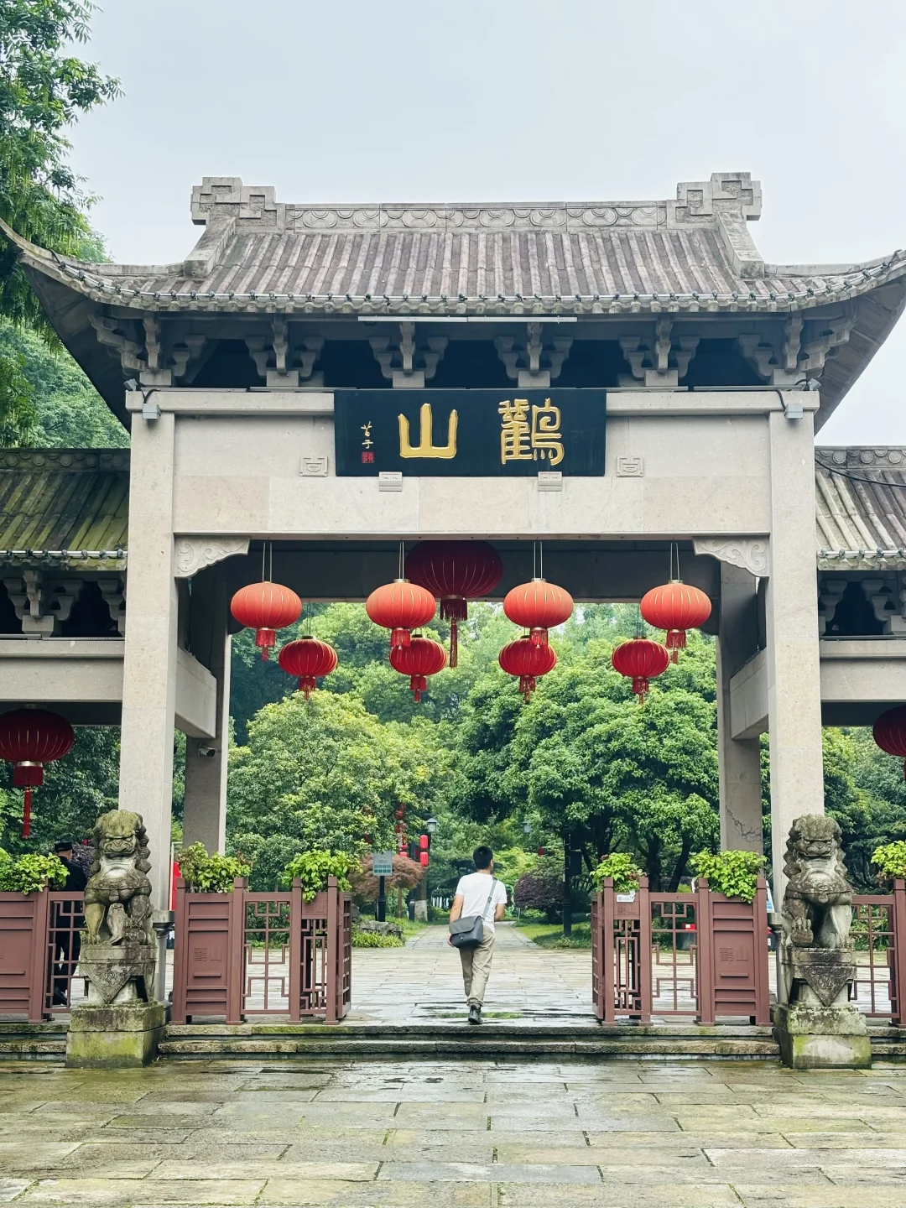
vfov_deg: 36.8
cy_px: 604
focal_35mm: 52
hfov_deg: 28.0
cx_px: 453
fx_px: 1815
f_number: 1.6
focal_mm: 5.96
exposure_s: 1/254
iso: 32
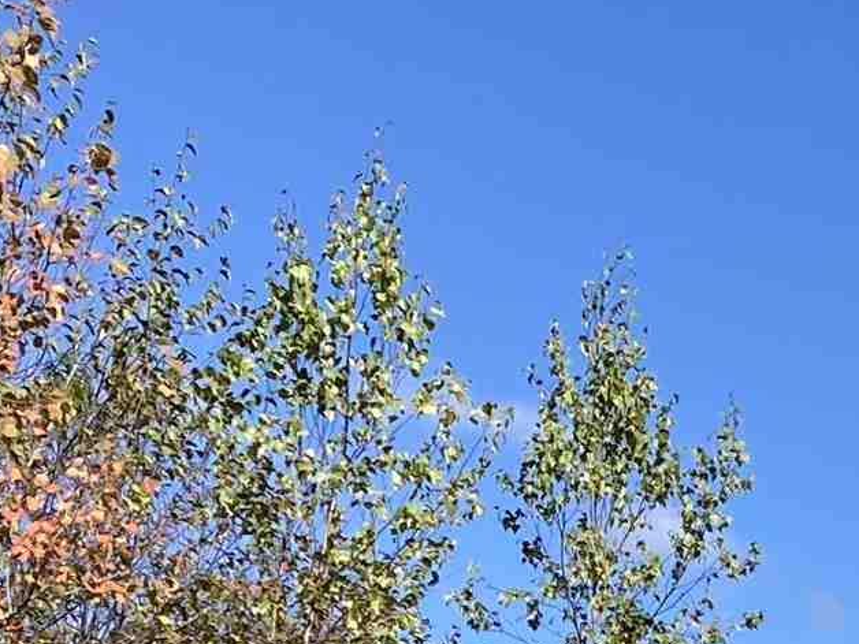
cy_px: 1068
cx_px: 1369
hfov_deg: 13.4
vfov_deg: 10.3
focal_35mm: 137
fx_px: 3400
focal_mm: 3.99
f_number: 1.8
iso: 20
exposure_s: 1/1715
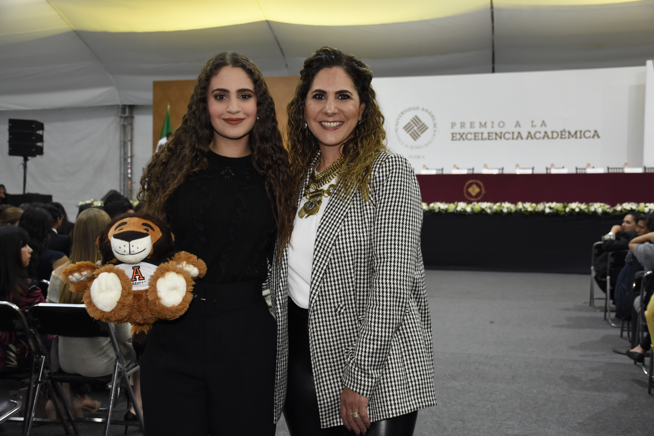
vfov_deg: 33.0
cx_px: 327
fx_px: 736
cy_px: 218
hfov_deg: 47.9
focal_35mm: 40
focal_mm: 27
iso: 800
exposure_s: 1/30
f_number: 4
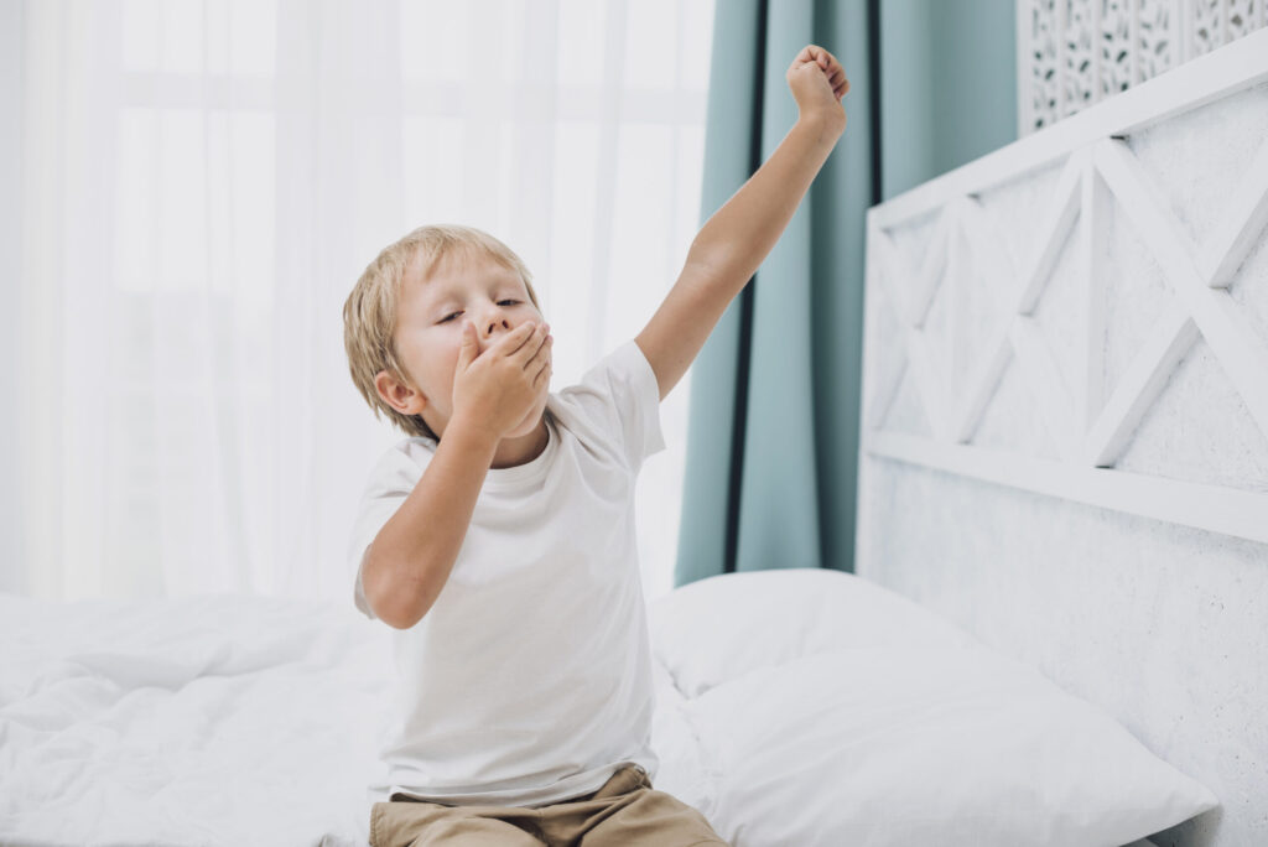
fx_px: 1762
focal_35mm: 50
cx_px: 634
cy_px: 424
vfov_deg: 27.0
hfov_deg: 39.6
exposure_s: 1/200
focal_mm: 50
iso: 160
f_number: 4
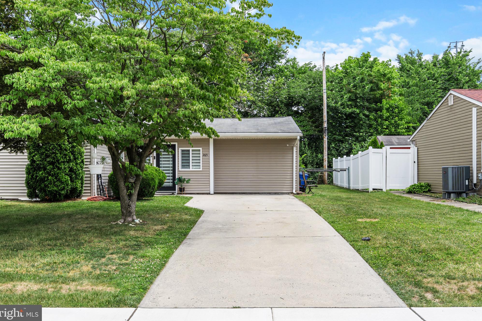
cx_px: 236
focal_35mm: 37
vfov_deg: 35.9
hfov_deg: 51.9
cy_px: 157
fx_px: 495
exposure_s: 1/400
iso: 250
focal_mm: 24
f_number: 9
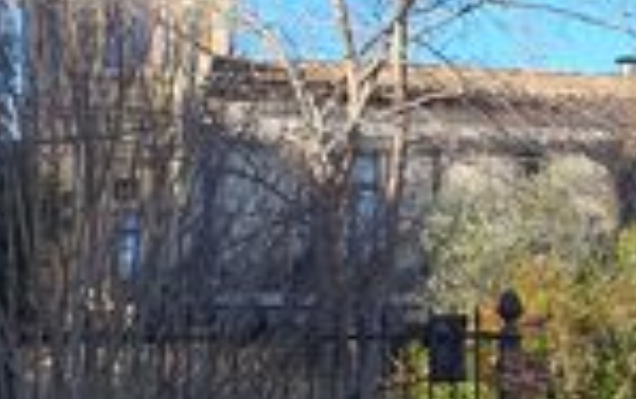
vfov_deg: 11.9
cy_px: 216
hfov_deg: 17.8
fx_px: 1908
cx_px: 801
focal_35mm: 110
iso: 50
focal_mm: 4.32
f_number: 2.4
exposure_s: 1/672
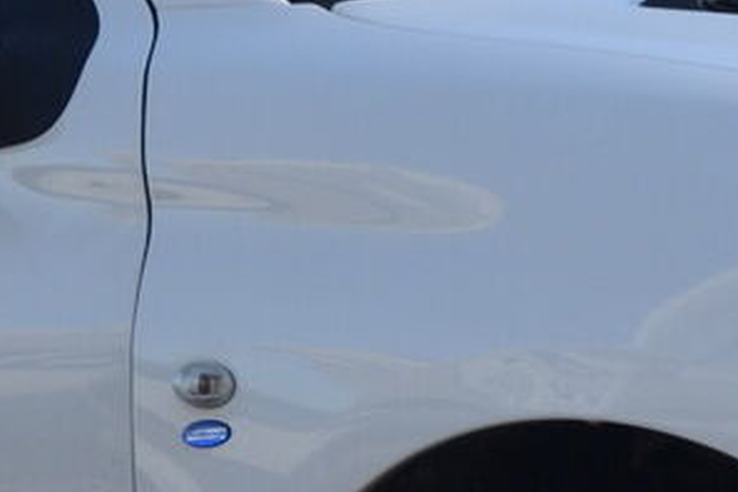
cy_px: 393
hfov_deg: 9.7
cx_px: 490
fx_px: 4366
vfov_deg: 6.4
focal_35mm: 213
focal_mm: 22
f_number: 6.3
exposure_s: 1/160
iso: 100
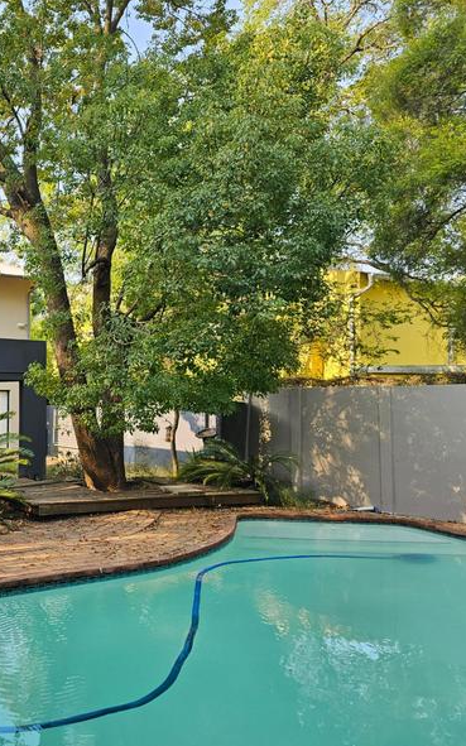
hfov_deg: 35.5
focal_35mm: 33
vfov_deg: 58.2
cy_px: 376
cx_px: 27
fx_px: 671
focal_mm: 6.3
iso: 25
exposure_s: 1/180
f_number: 1.7
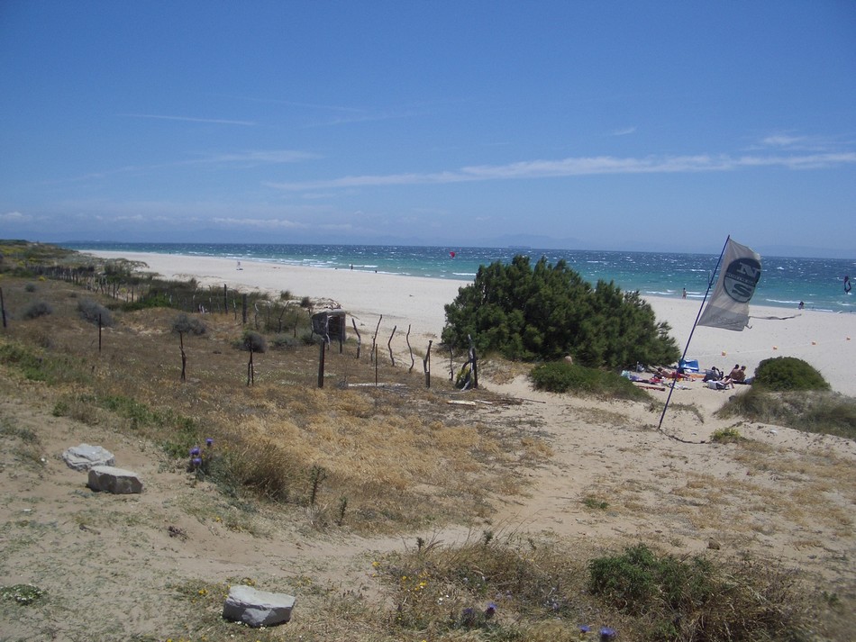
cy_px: 321
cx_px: 428
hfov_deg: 52.6
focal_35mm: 35
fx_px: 866
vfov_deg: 40.7
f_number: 4.3
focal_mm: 5.8
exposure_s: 1/800
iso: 50
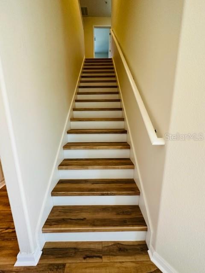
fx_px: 111
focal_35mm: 14
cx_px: 102
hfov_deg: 85.7
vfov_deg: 102.1
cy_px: 136
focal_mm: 2.22
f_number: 2.2
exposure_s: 1/60
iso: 400
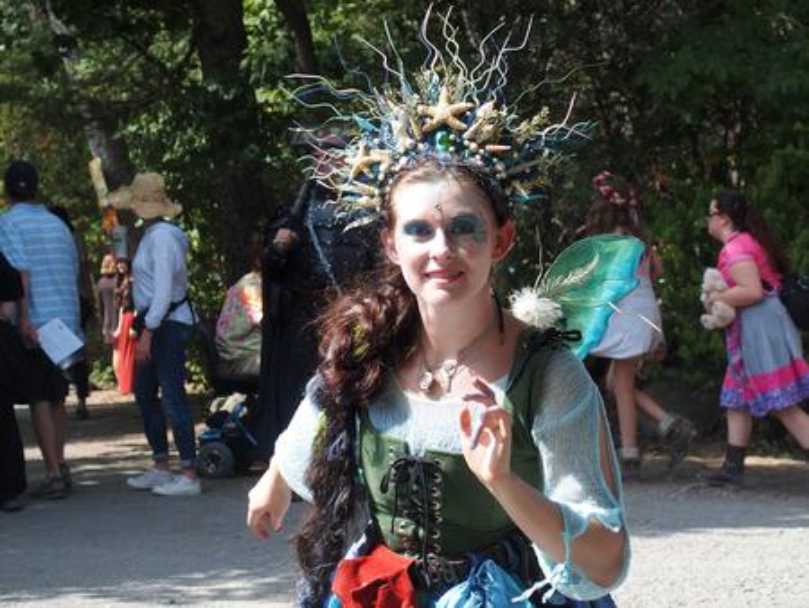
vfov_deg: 12.0
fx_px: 2900
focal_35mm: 124
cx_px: 404
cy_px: 304
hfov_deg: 15.9
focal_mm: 26.2
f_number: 3.5
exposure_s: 1/500
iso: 100
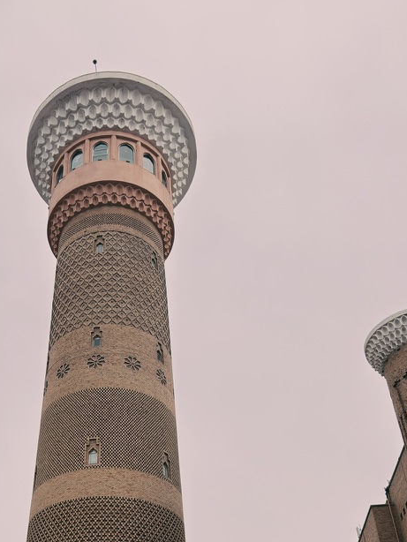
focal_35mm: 40
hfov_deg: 35.6
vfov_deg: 44.2
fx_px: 627
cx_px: 131
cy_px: 443
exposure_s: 1/1441
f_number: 1.78
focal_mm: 6.76
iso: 64
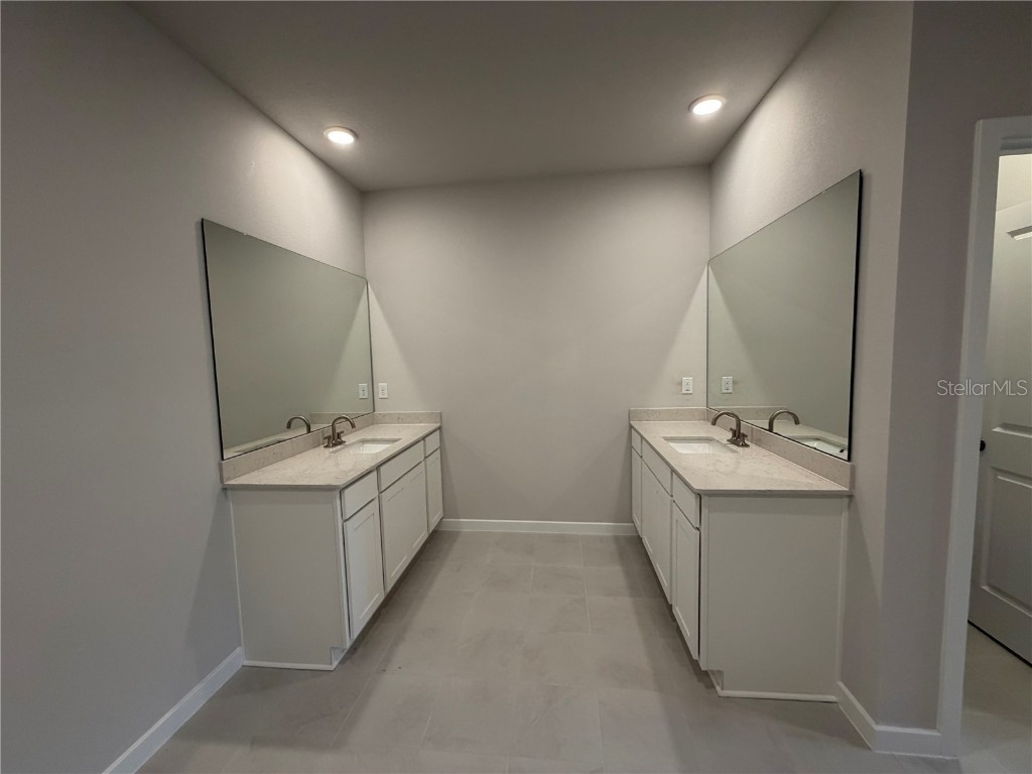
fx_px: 417
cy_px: 387
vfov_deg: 85.7
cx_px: 516
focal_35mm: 14
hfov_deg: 102.1
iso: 250
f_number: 2.2
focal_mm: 2.22
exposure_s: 1/120
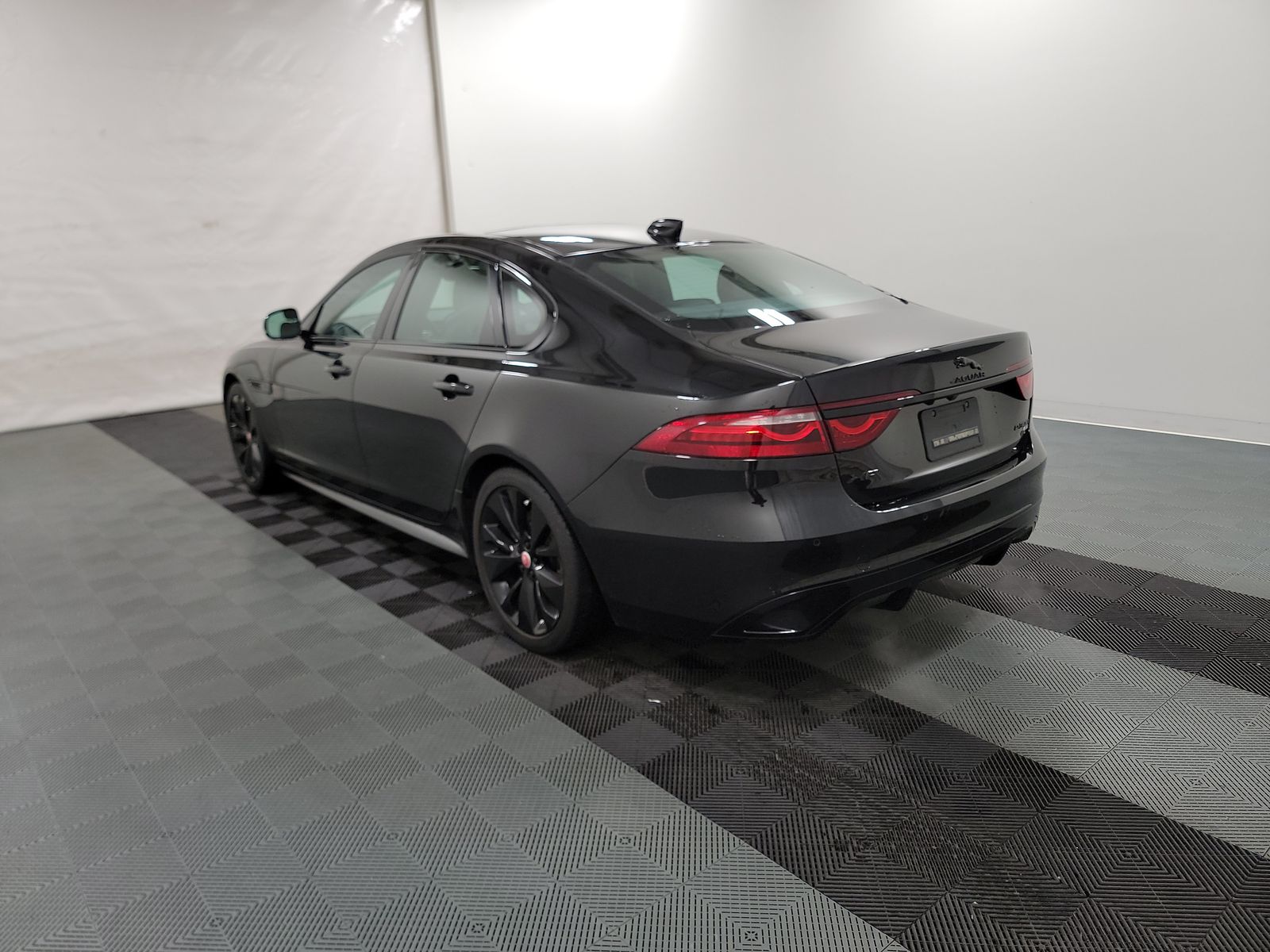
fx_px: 881
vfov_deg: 56.8
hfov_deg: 71.6
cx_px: 635
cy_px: 476
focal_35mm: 24
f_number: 1.8
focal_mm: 6.7
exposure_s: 1/59
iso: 173
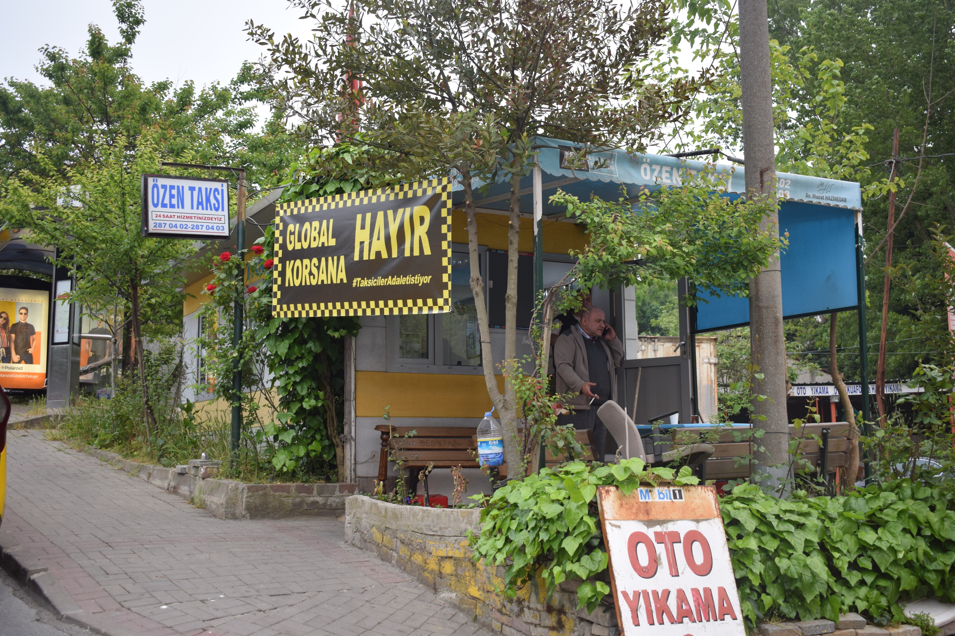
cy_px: 318
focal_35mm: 42
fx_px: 1114
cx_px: 478
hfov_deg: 46.4
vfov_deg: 31.9
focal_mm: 28
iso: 400
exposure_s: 1/60
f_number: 4.2
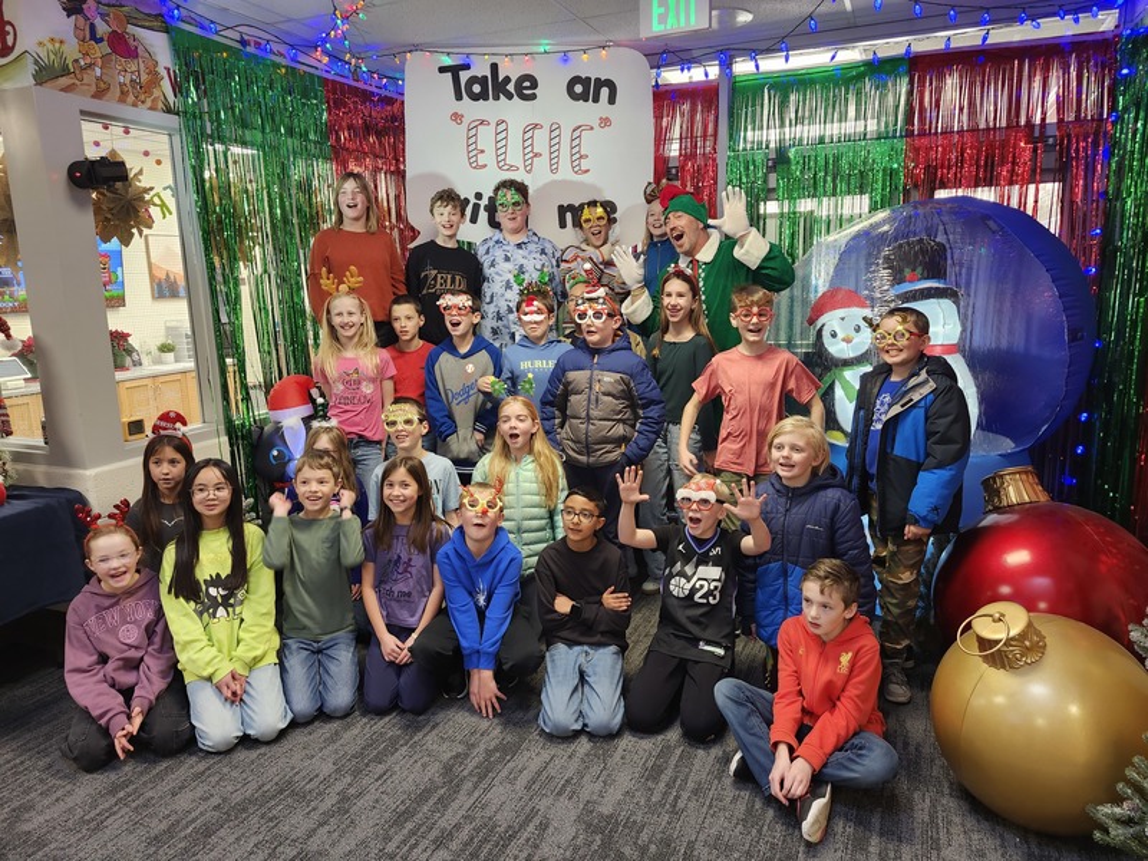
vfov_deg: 58.9
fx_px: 763
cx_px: 574
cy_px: 430
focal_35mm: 23
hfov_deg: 73.9
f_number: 1.8
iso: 250
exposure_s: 1/45
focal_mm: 5.54
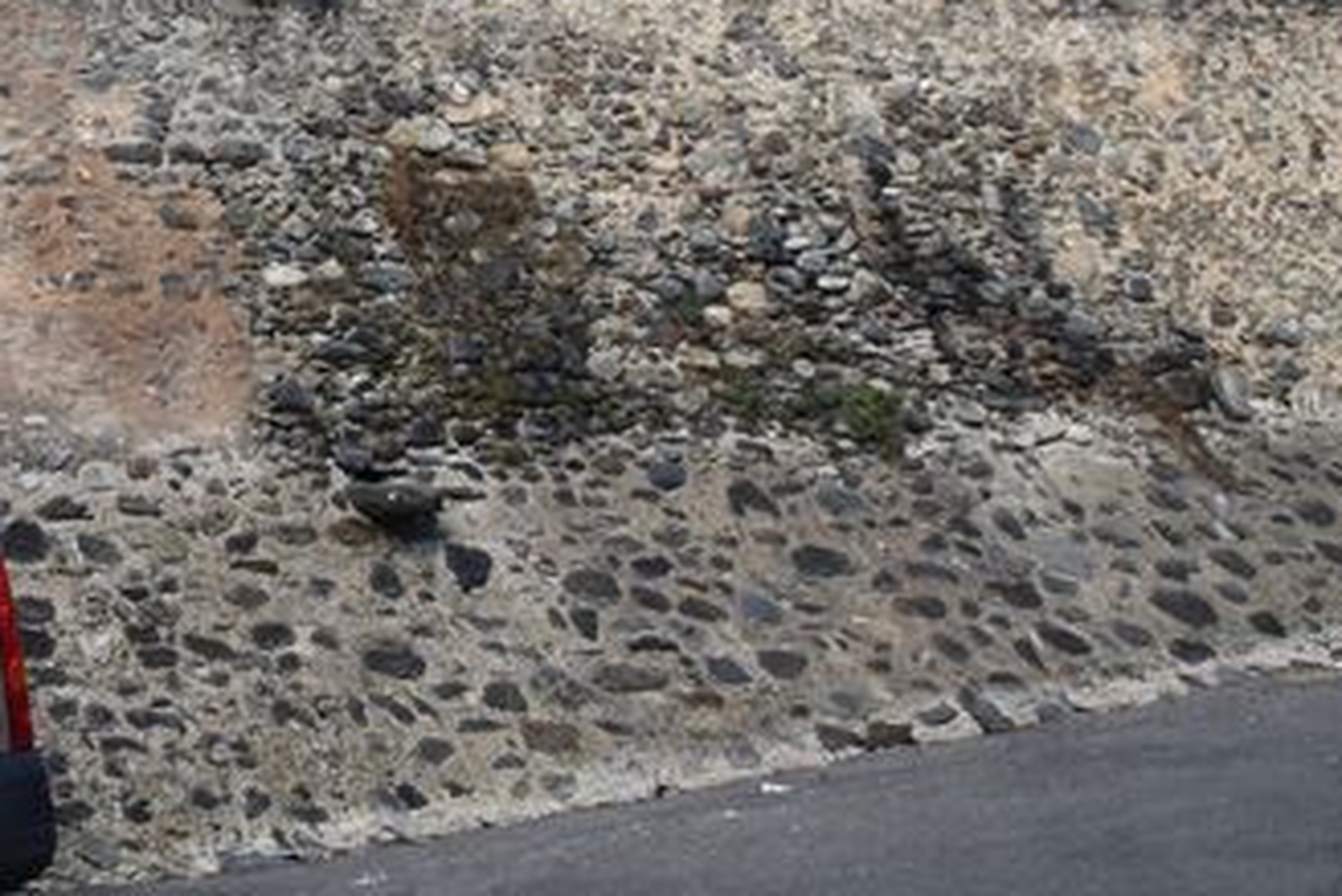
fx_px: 1790
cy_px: -61
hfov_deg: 34.6
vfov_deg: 26.2
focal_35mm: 48
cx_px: -180
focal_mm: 10
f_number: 7.1
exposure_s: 1/200
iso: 400
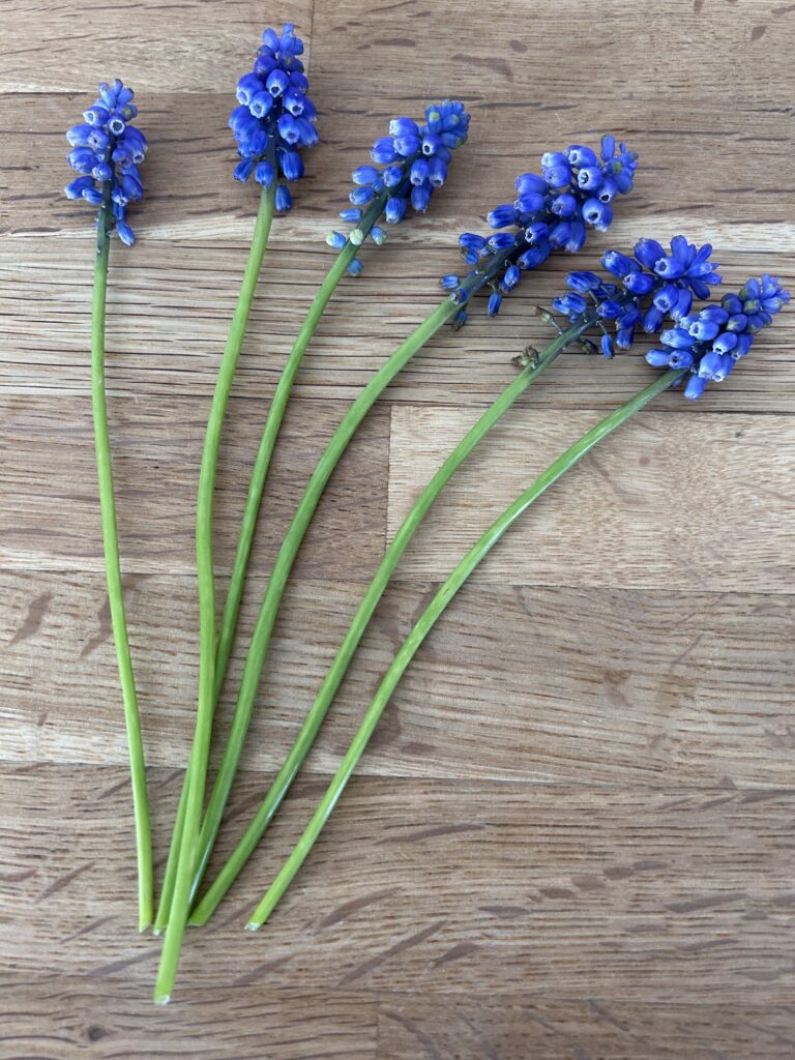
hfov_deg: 53.1
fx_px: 796
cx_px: 398
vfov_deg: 67.3
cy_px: 530
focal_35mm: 26
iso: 125
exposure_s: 1/71
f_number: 1.5
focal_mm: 5.7
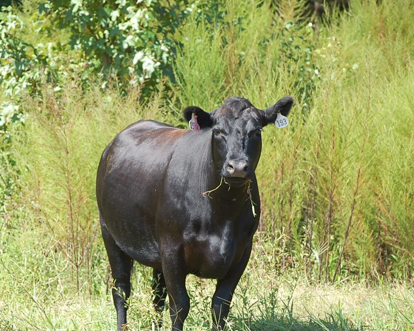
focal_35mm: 231
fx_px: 2827
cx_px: 145
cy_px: 180
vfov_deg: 6.7
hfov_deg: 8.4
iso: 400
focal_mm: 105
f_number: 5.6
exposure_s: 1/500
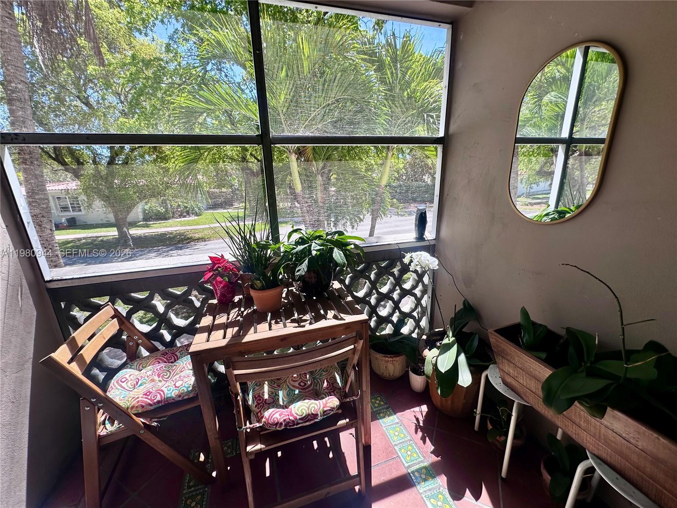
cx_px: 338
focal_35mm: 14
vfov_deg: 85.7
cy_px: 254
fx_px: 274
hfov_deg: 102.1
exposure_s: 1/301
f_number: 2.2
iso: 40
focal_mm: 2.22
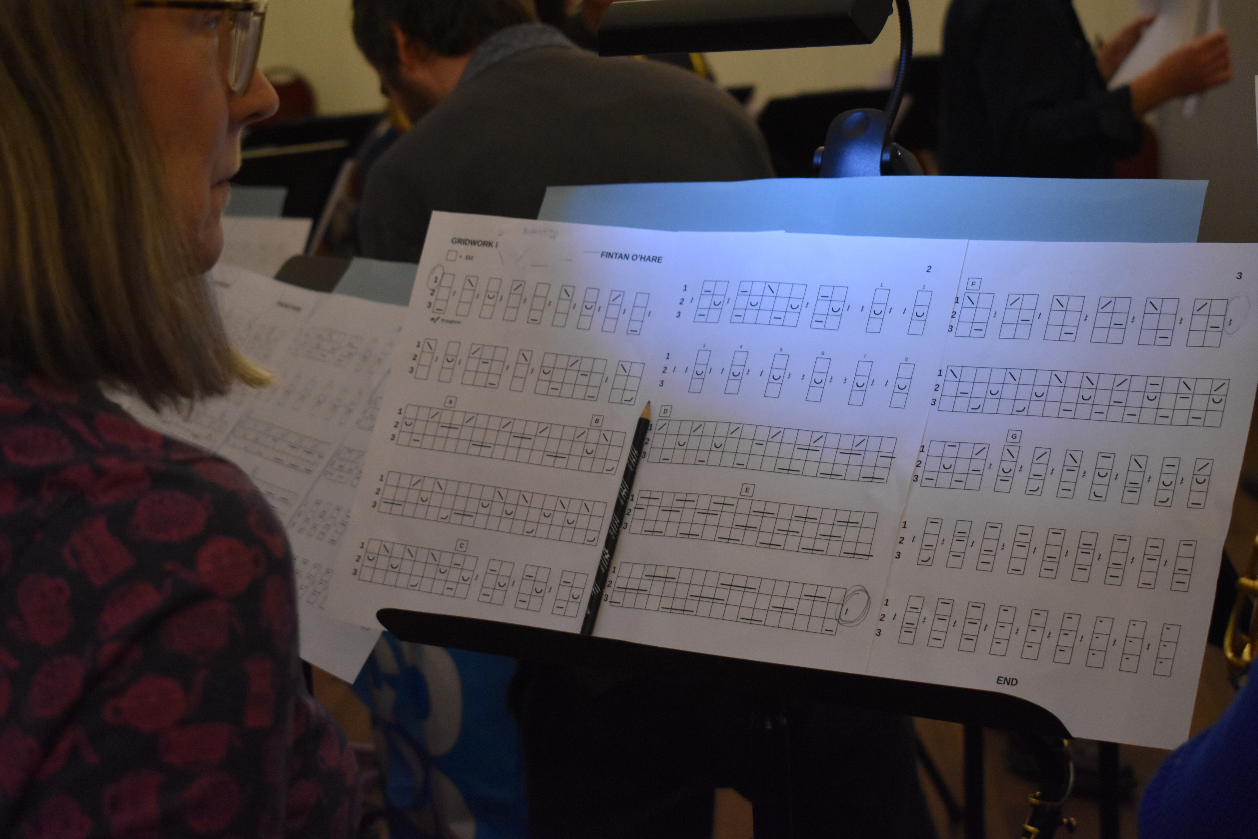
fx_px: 2097
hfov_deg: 33.4
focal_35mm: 60
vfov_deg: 22.6
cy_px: 420
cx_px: 629
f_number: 5
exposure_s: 1/125
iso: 2000
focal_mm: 40
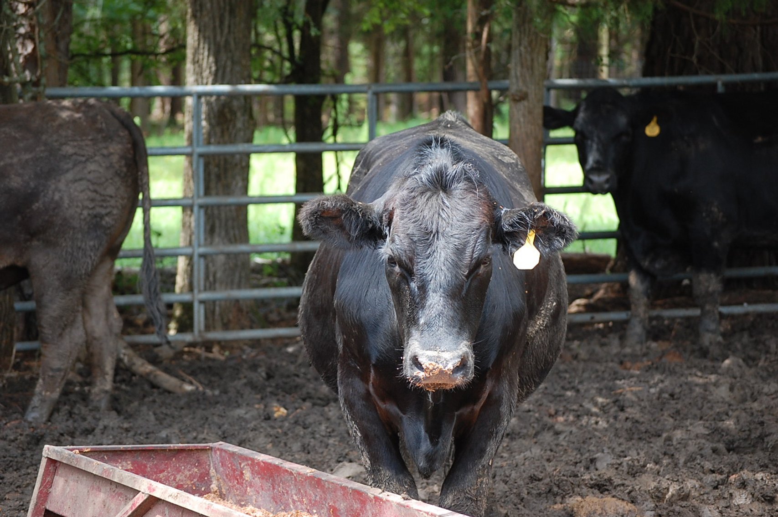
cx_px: 389
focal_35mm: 120
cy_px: 258
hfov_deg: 17.1
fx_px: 2591
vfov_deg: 11.4
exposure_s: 1/320
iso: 400
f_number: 4.5
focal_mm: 80
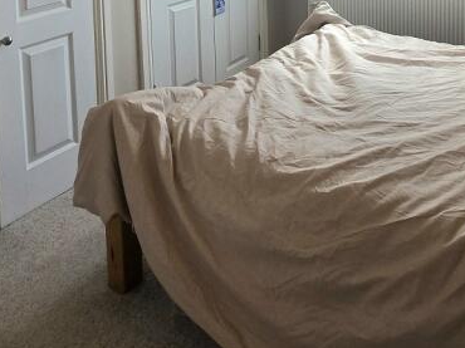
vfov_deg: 32.1
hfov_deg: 50.8
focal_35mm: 36
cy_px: -80
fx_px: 483
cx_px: 295
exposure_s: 1/101
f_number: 2.2
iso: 50
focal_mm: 2.2
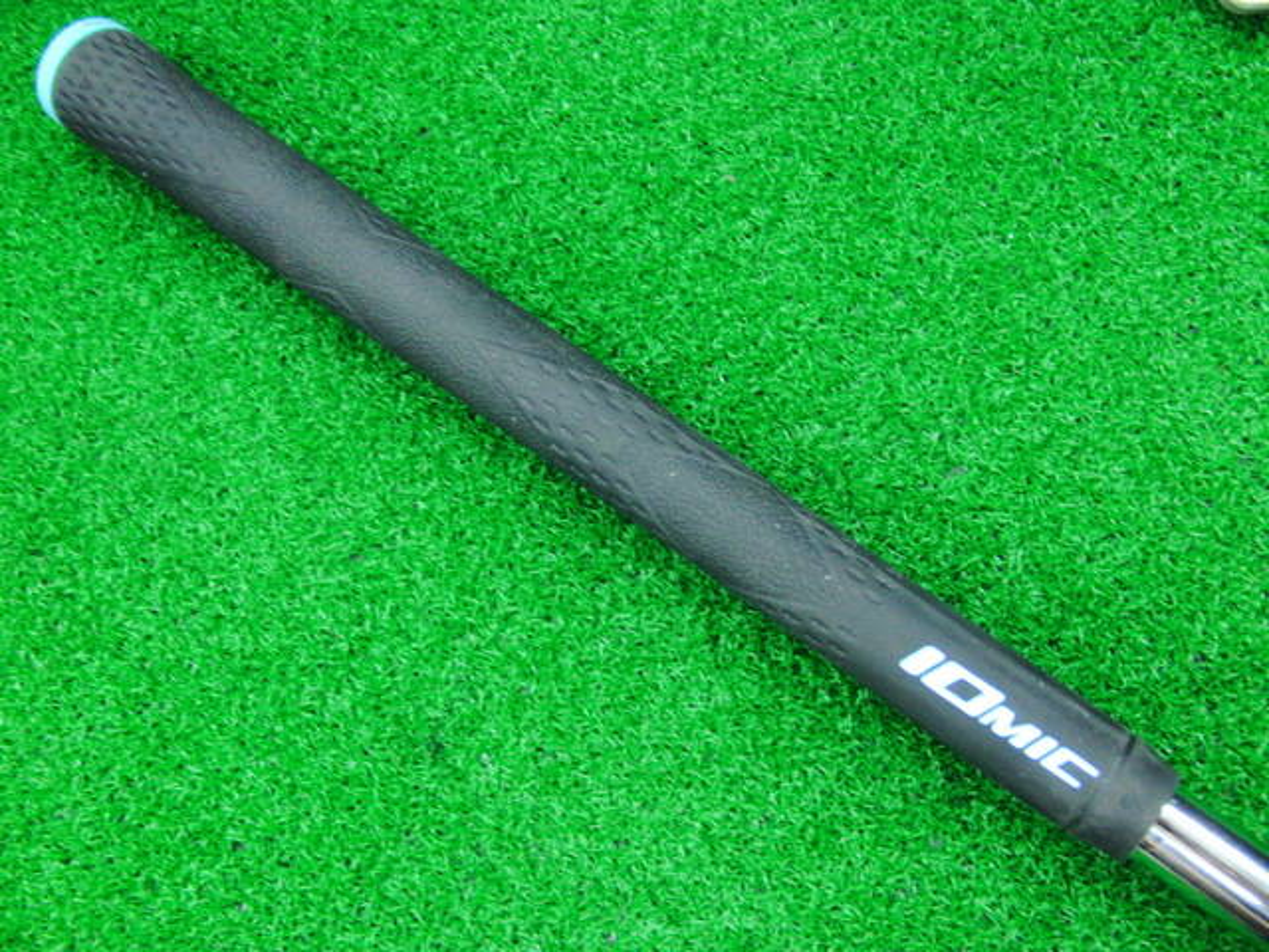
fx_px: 1356
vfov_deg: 38.7
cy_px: 476
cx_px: 634
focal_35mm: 37
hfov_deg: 50.1
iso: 400
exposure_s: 1/20
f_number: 3.6
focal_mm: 6.42
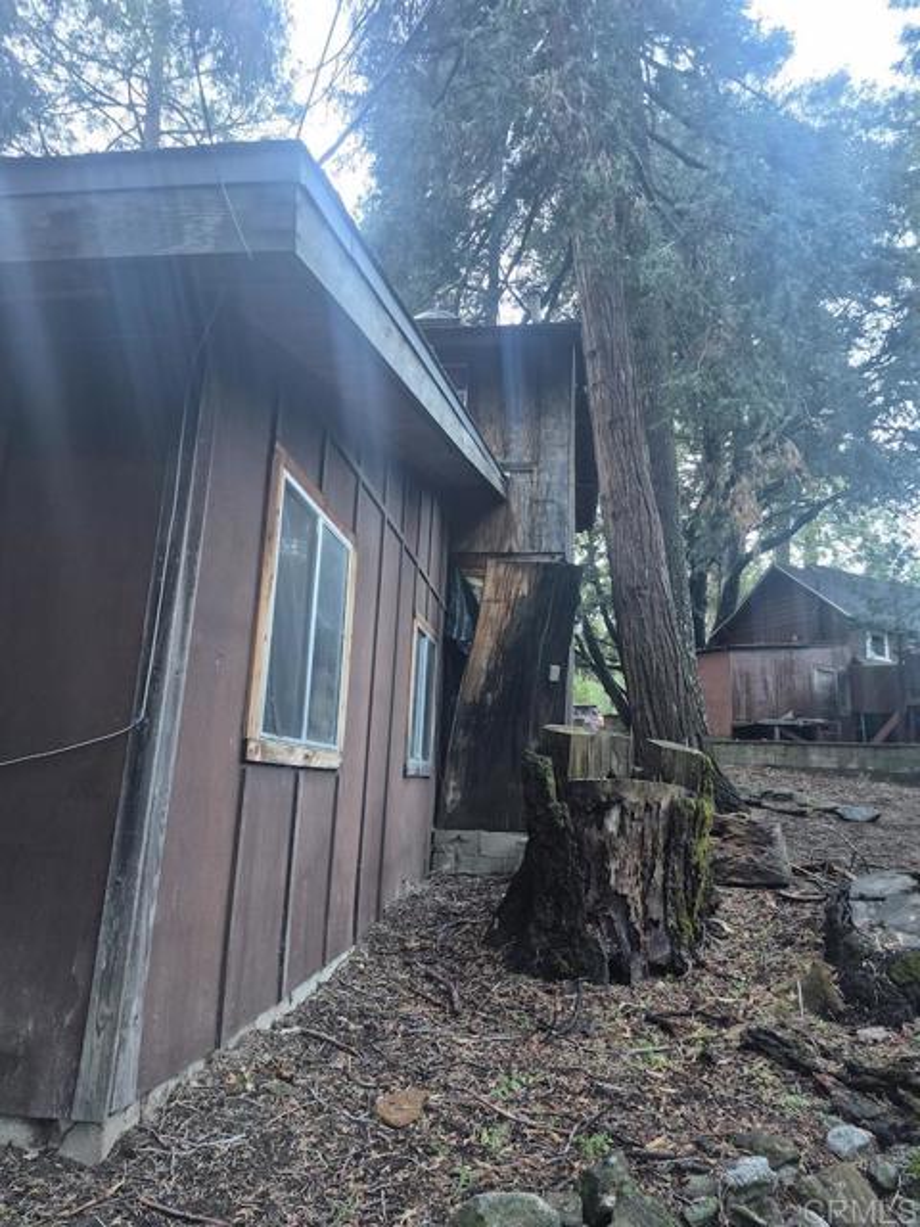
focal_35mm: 23
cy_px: 614
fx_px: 815
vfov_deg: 73.9
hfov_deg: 58.9
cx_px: 460
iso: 640
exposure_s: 1/60
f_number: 1.8
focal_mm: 5.4
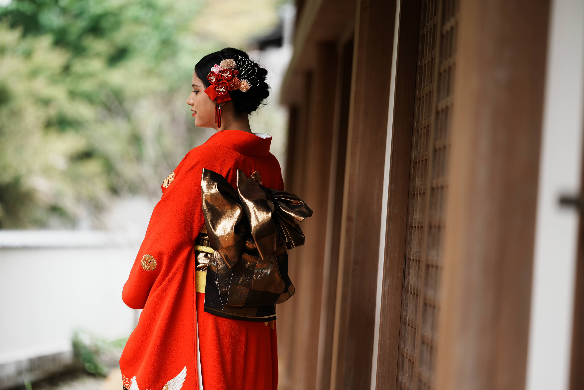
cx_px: 292
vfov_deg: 11.7
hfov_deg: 17.5
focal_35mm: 117
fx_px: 1899
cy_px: 195
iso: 125
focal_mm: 117
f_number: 2
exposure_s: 1/200
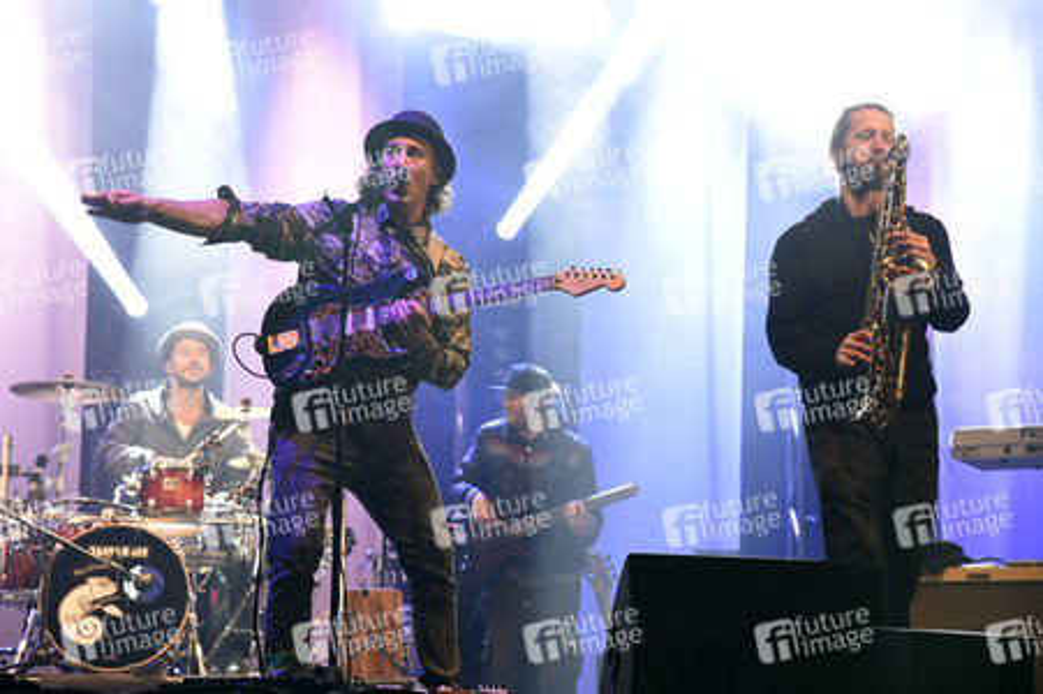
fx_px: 3040
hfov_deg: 19.5
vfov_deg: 13.0
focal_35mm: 105
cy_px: 347
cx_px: 522
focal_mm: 105
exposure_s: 1/100
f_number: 6.3
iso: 1250
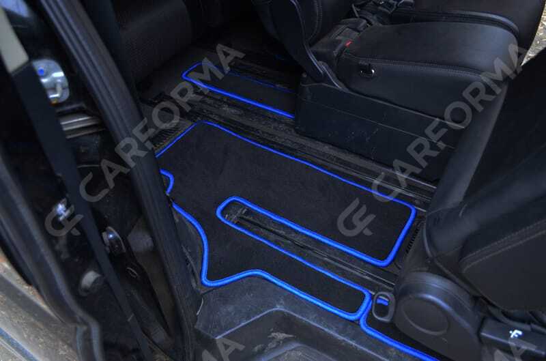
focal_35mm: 30
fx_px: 454
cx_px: 273
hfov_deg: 62.1
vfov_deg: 43.4
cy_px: 180
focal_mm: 20
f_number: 3.8
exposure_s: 1/30
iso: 1600
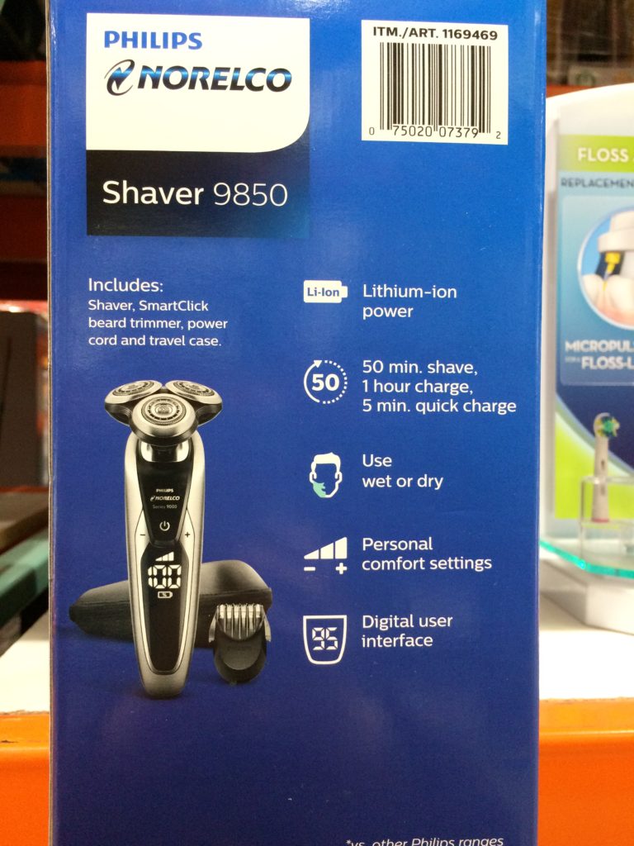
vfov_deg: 61.7
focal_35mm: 29
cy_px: 423
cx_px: 317
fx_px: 708
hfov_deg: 48.2
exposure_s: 1/30
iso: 125
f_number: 2.2
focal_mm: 4.15
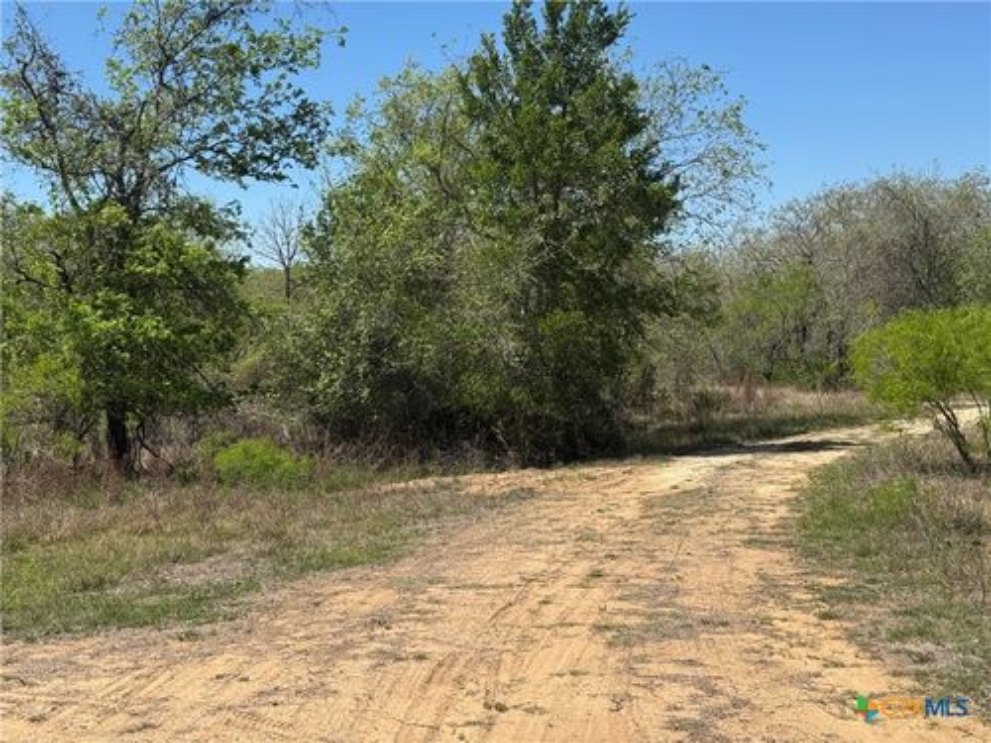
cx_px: 496
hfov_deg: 39.7
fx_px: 1374
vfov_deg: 30.3
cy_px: 372
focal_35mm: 48
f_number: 1.78
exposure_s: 1/4310
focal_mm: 6.76
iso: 64
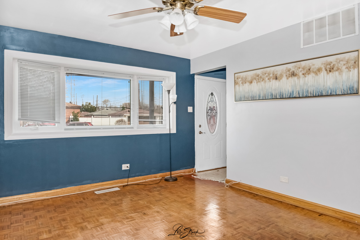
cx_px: 180
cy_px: 120
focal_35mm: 22
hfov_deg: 78.6
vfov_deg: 57.2
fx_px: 220
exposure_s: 1/320
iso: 400
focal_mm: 15
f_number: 8
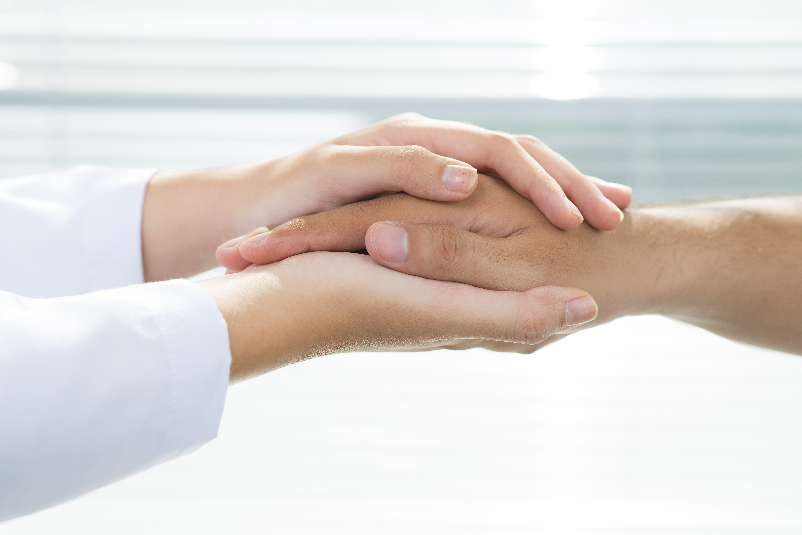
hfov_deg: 23.9
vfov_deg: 16.1
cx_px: 401
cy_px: 268
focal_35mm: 85
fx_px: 1894
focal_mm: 85
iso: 100
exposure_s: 1/160
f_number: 4.5
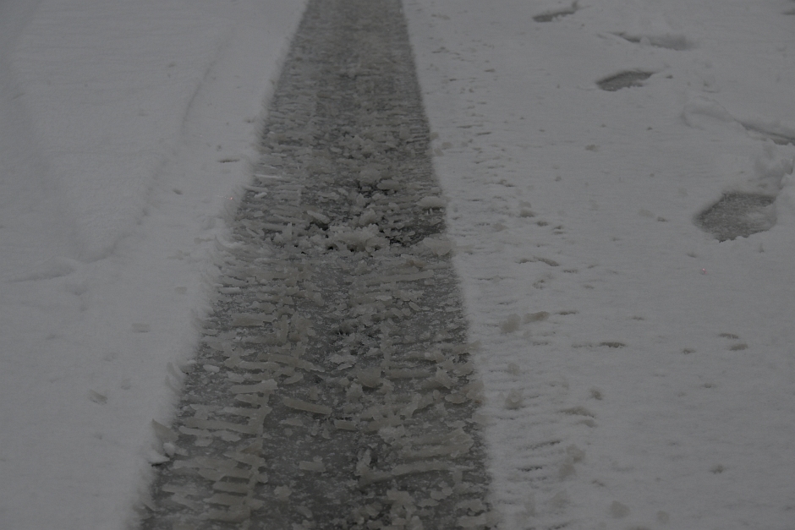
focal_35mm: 70
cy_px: 265
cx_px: 398
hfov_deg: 28.8
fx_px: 1546
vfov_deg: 19.5
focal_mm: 70
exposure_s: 1/640
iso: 320
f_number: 14
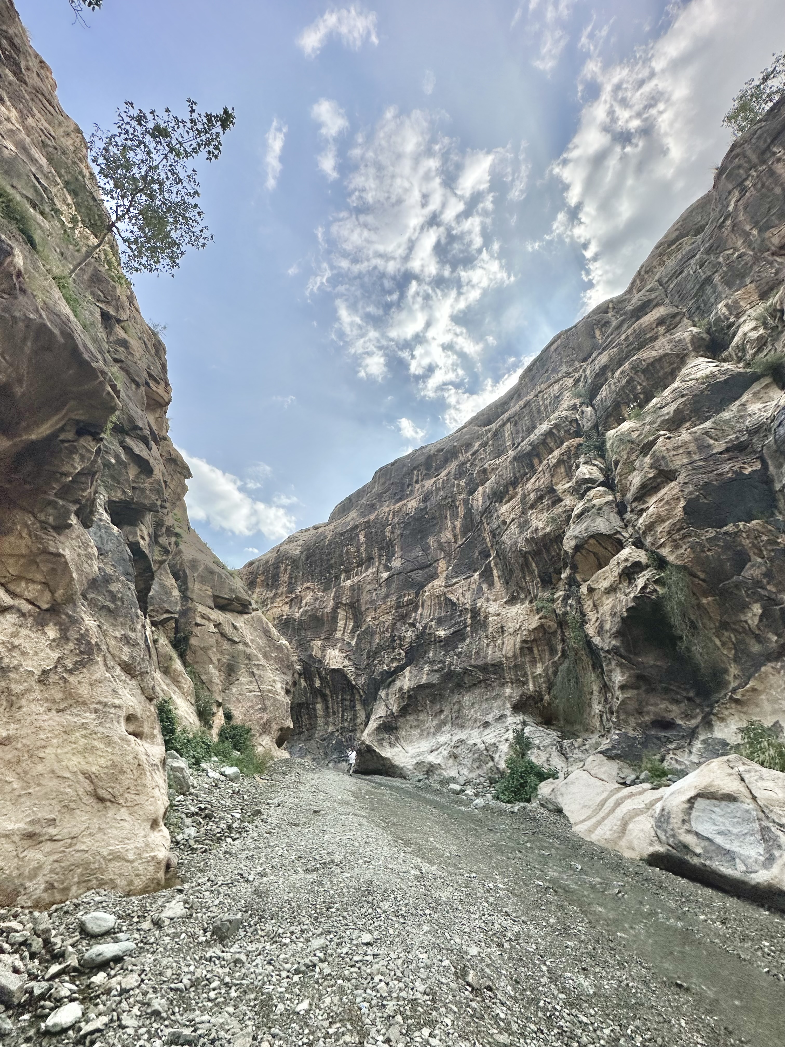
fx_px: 423
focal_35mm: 14
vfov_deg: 102.1
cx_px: 392
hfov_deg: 85.7
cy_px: 524
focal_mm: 2.22
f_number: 2.2
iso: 40
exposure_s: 1/1825
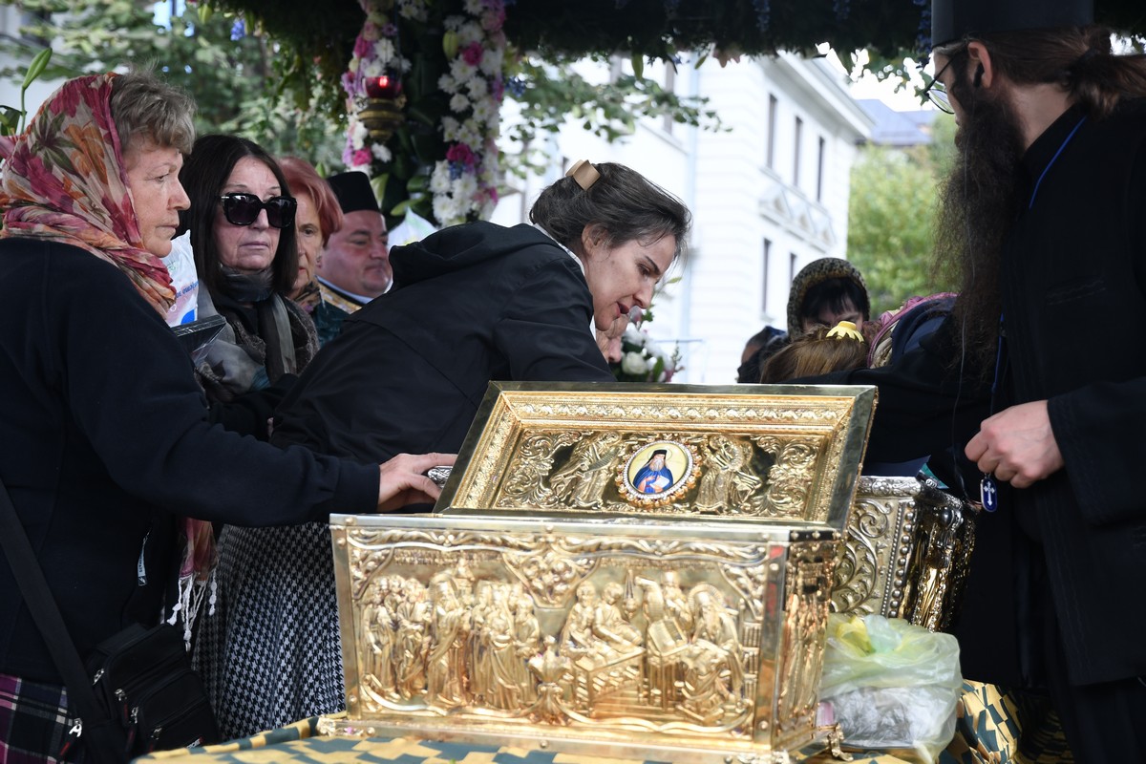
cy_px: 382
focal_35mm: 63
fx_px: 2005
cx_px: 573
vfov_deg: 21.6
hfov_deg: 31.9
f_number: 3.5
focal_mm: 42
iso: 320
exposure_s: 1/200
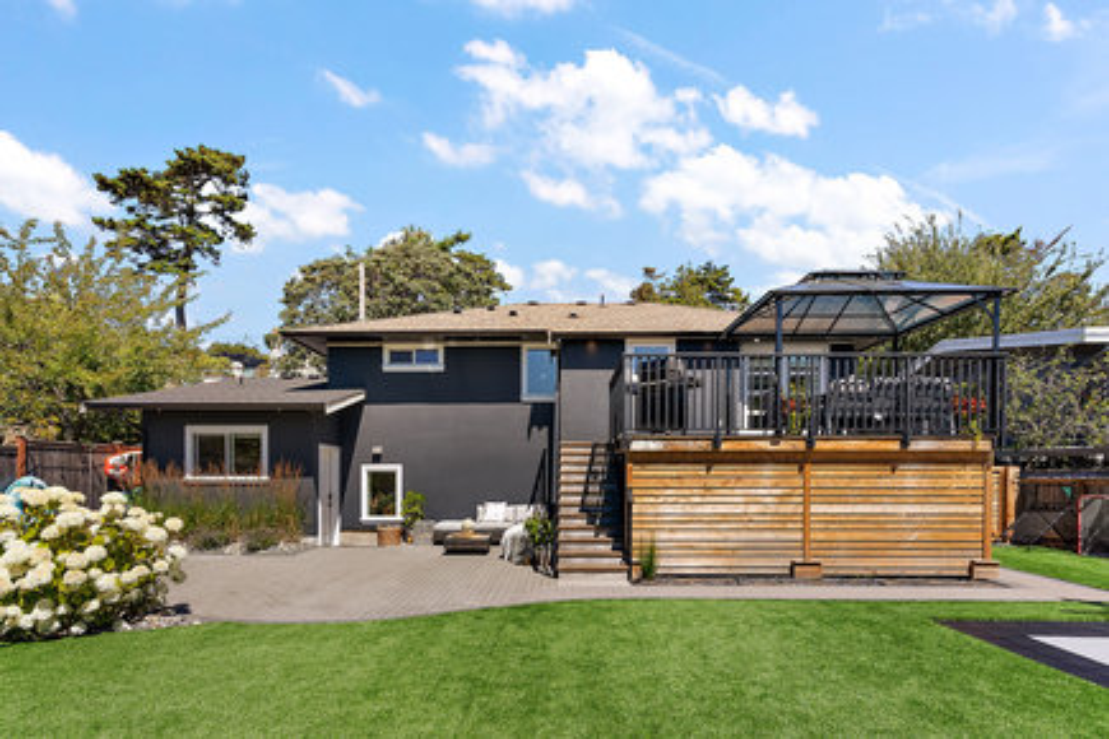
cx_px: 554
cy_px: 370
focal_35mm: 17
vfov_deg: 70.4
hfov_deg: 93.3
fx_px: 524
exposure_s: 1/1250
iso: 640
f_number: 9
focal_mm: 17
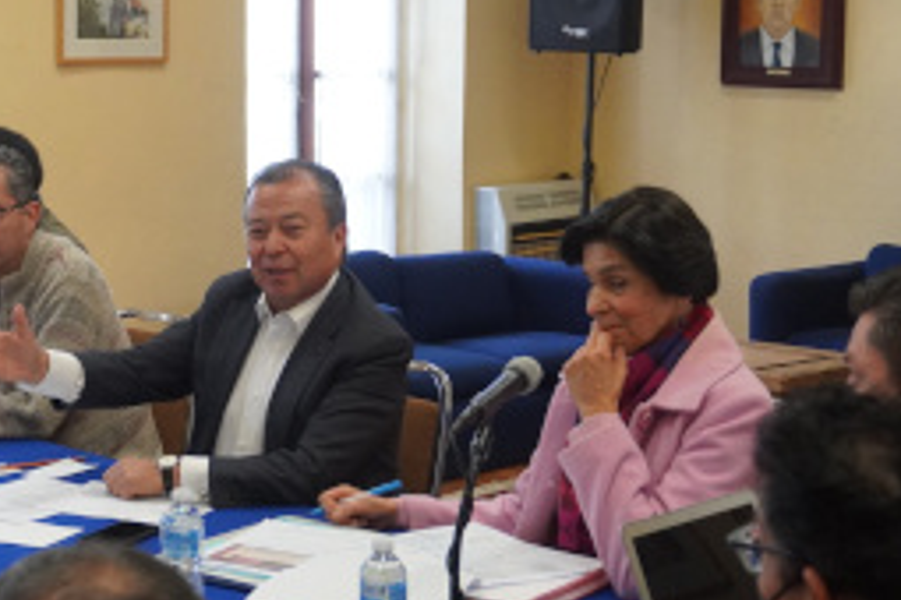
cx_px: 258
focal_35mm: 77
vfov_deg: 17.7
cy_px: 212
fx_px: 1924
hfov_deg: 26.1
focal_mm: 29
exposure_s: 1/160
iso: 3200
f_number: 4.5
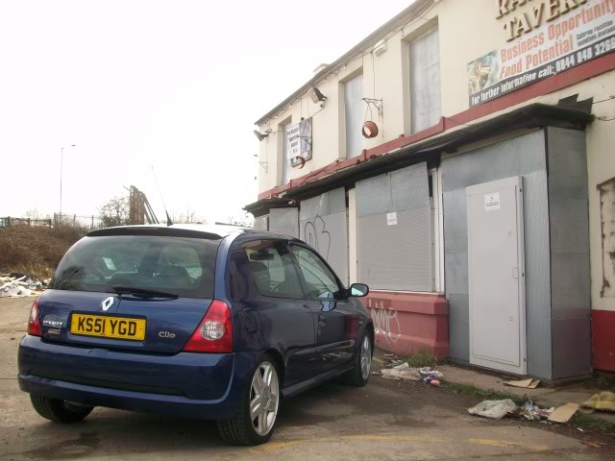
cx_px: 308
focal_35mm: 32
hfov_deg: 56.8
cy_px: 230
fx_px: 569
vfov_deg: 44.2
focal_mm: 5.7
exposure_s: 1/250
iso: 64
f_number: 2.8
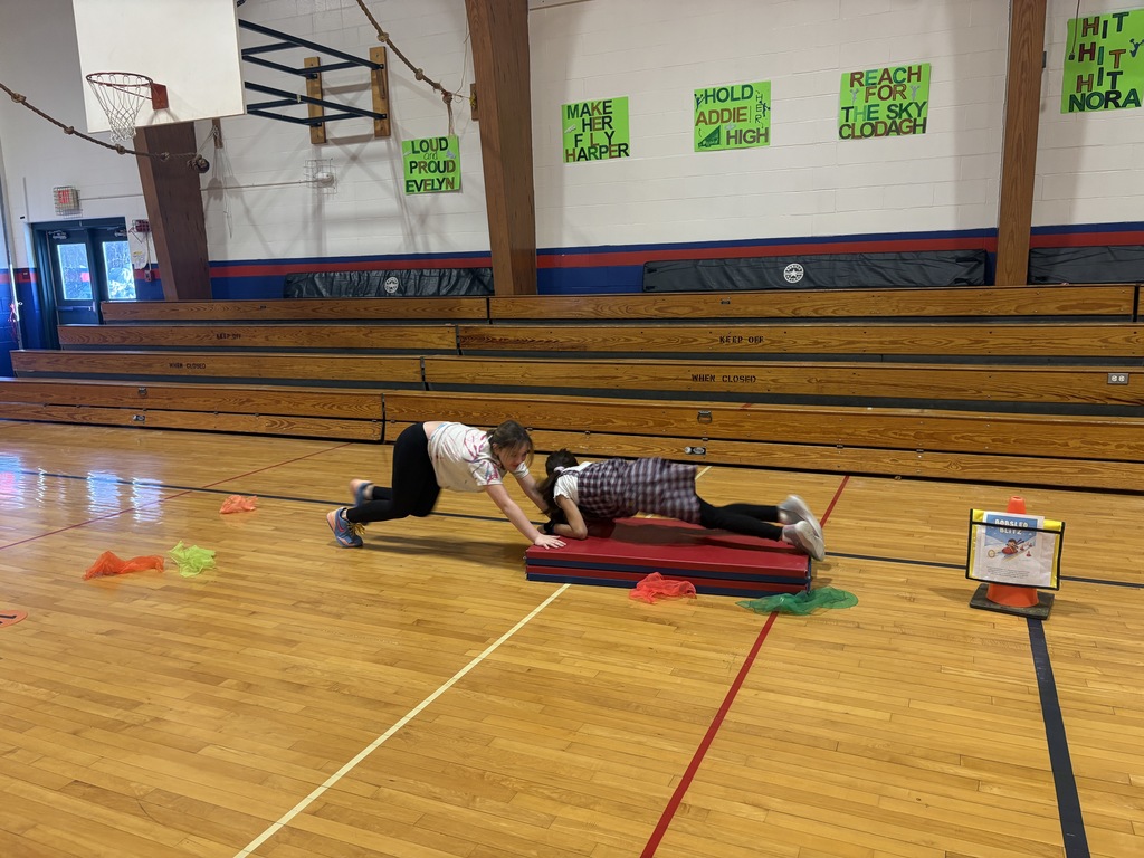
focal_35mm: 26
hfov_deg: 67.3
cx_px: 572
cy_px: 429
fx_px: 859
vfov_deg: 53.1
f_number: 1.6
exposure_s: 1/60
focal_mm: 5.96
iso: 160
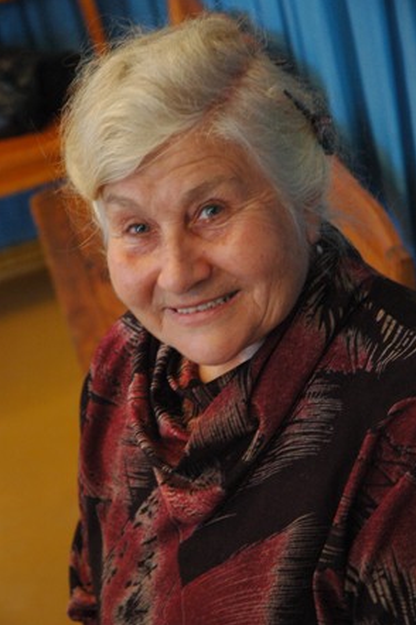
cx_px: 211
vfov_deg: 21.5
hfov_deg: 14.4
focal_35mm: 95
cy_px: 316
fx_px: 1649
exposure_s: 1/20
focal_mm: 62
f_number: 4.5
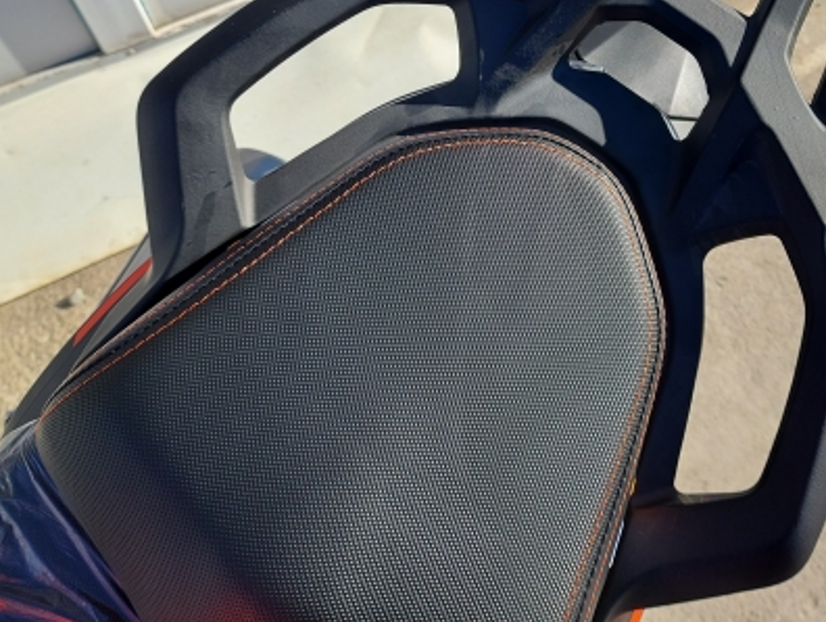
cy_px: 171
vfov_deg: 39.9
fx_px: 836
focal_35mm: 35
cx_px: 517
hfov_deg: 52.0
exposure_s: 1/945
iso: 40
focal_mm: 5.23
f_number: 1.8
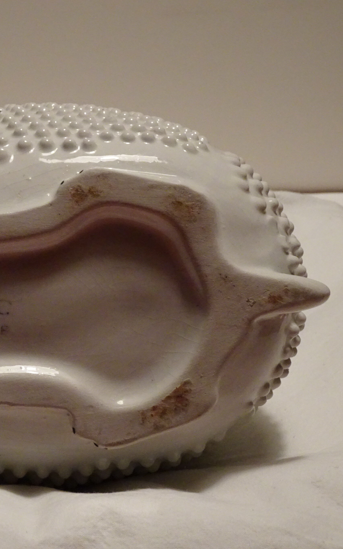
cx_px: -17
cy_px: 276
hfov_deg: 11.3
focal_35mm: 114
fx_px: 1705
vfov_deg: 18.3
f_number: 5
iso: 800
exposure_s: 1/30
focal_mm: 13.69
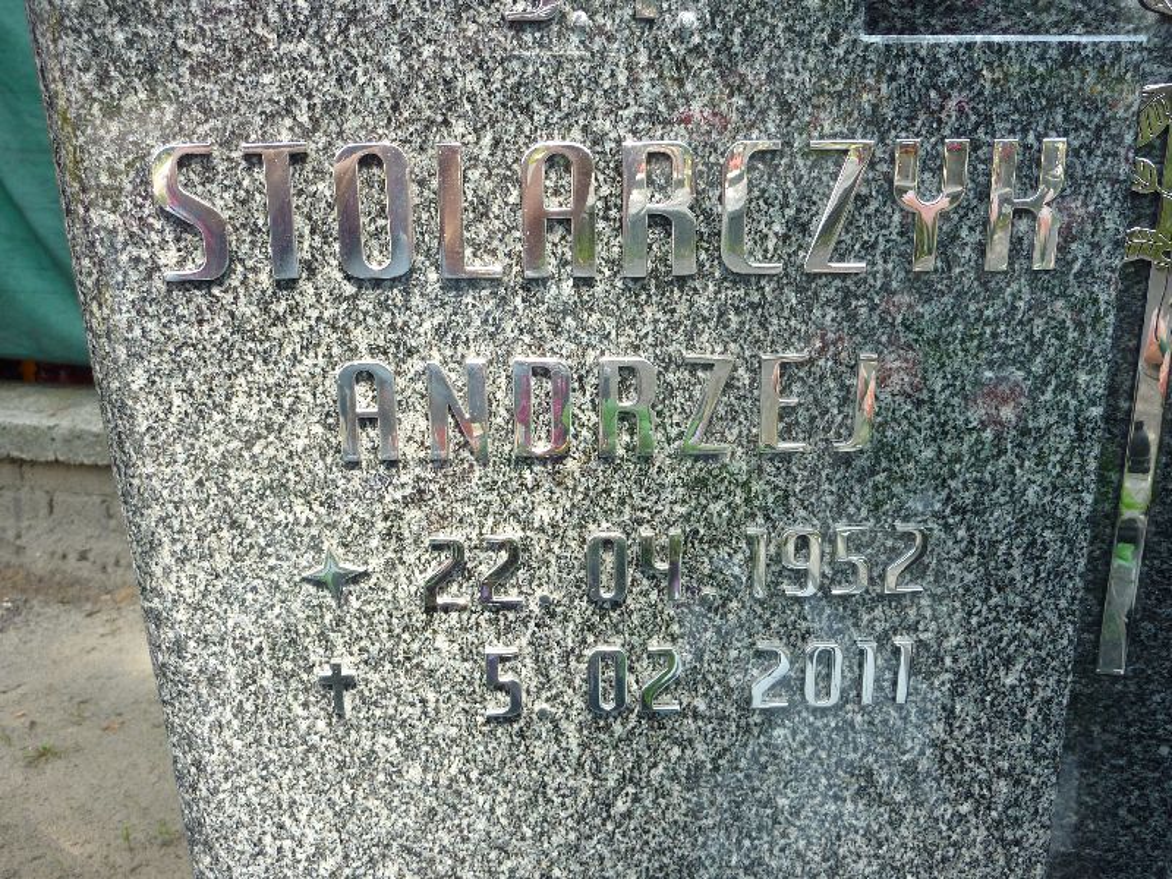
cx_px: 586
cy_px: 440
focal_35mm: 32
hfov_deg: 56.8
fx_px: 1083
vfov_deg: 44.2
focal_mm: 5.3
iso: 80
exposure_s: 1/125
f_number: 3.5
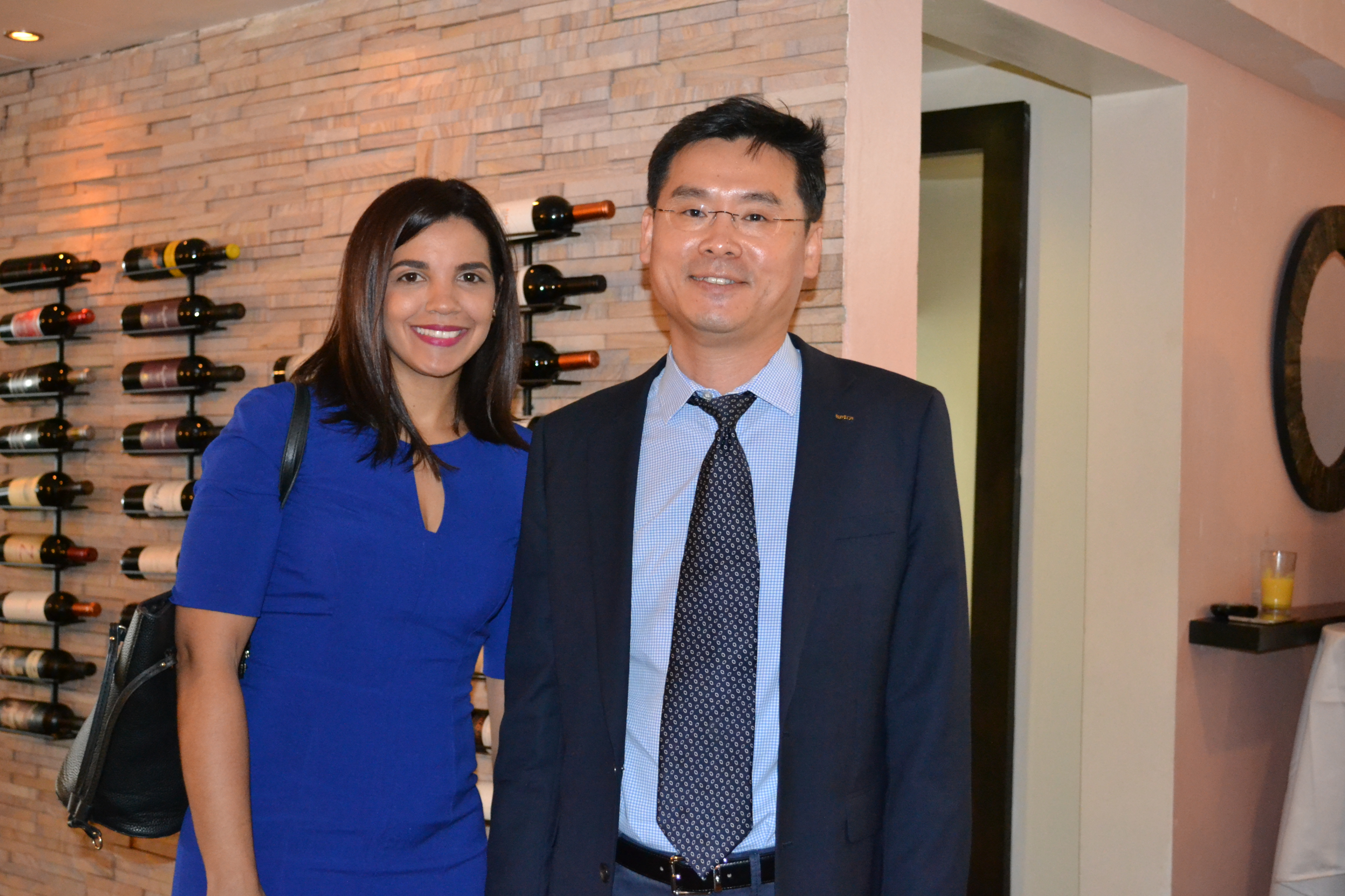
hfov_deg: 41.1
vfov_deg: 28.1
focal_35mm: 48
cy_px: 448
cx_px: 672
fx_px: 1793
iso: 3200
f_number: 4.8
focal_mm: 32
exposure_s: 1/60
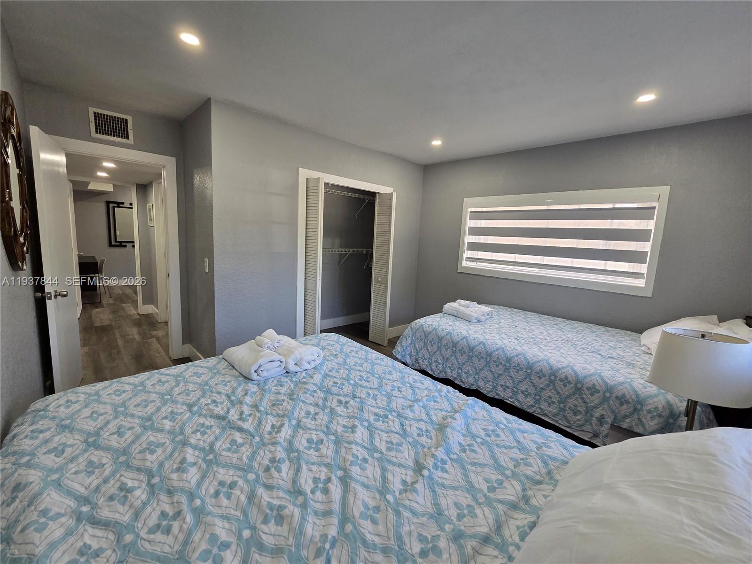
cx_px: 376
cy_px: 282
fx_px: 282
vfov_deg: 89.9
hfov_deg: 106.2
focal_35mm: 13
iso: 160
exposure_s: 1/120
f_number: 2.2
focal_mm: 2.2
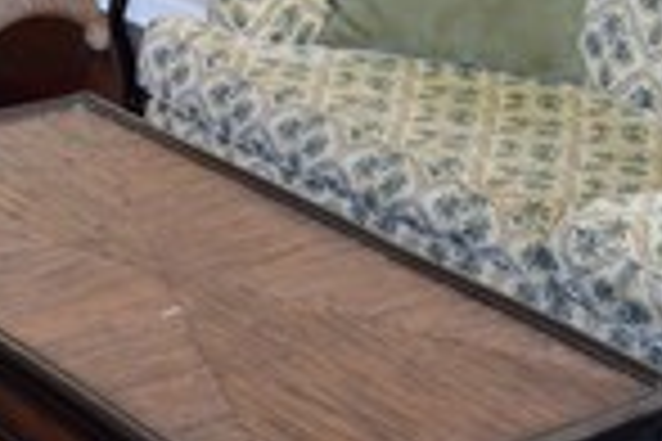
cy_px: 263
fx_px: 2023
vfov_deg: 12.4
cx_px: -32
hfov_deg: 18.0
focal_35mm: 110
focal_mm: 18
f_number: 3.5
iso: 500
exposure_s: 1/60
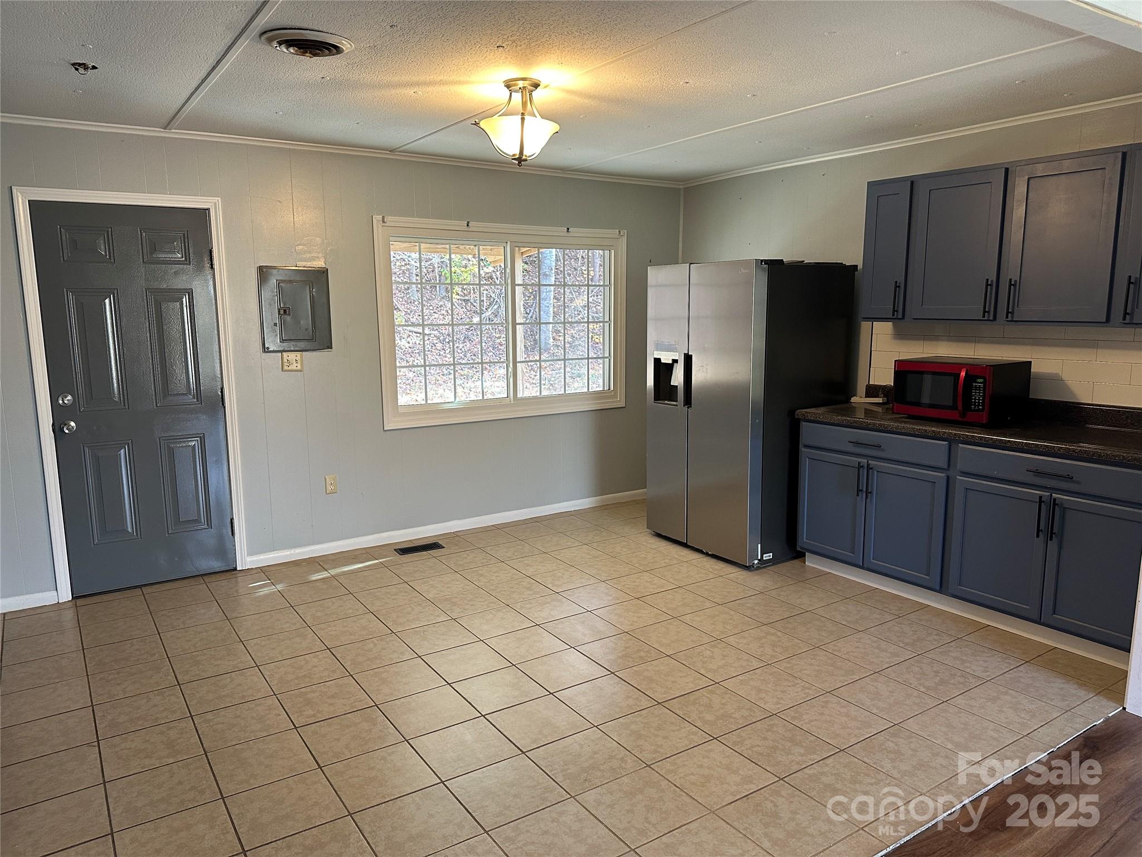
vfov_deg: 56.8
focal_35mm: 24
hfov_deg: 71.6
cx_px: 571
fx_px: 792
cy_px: 428
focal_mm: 6.86
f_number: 1.78
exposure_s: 1/60
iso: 250
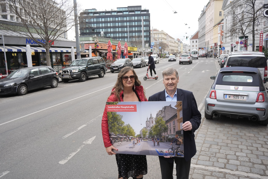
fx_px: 216
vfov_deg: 45.0
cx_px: 134
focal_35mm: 29
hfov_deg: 63.7
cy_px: 90
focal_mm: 29
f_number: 6.3
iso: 500
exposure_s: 1/640
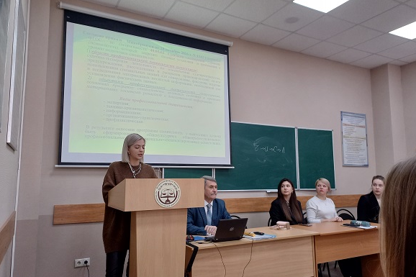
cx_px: 213
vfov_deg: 47.8
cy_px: 158
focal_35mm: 27
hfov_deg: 67.4
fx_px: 312
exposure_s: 1/49
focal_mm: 4.65
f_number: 1.8
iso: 160
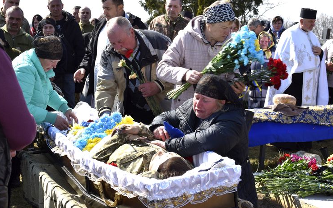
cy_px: 102
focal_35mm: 56
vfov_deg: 23.1
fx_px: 508
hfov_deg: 36.3
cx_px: 165
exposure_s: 1/200
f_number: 10
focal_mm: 36
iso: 100
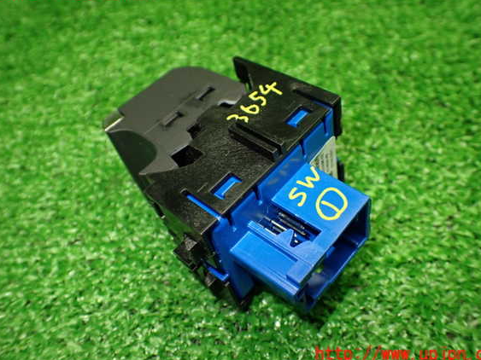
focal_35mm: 32
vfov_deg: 44.1
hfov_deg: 56.8
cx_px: 252
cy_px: 173
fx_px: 445
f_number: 2.3
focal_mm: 5.4
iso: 500
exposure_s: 1/125
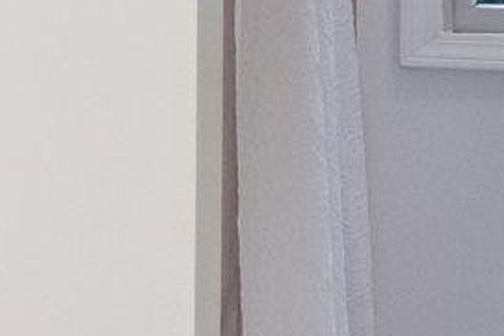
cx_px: -482
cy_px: -32
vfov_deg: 11.2
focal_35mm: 121
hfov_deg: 14.3
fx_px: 1695
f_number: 8
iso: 800
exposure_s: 1/60
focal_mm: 16
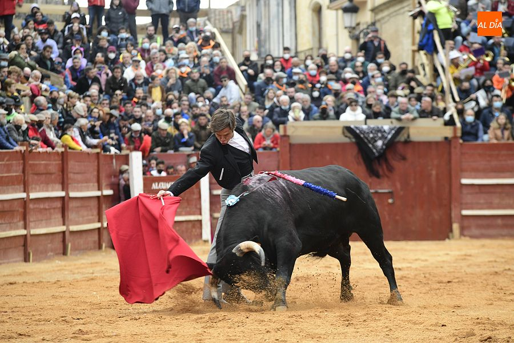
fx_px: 2855
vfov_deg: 6.9
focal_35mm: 200
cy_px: 172
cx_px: 257
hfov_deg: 10.3
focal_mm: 200
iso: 1600
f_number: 5.6
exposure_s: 1/320
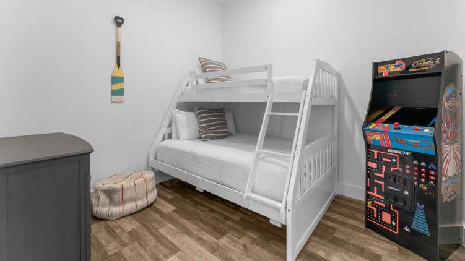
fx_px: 185
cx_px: 235
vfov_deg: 69.7
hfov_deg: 103.0
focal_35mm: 15
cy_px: 103
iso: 400
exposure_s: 1/3
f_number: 8
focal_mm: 14
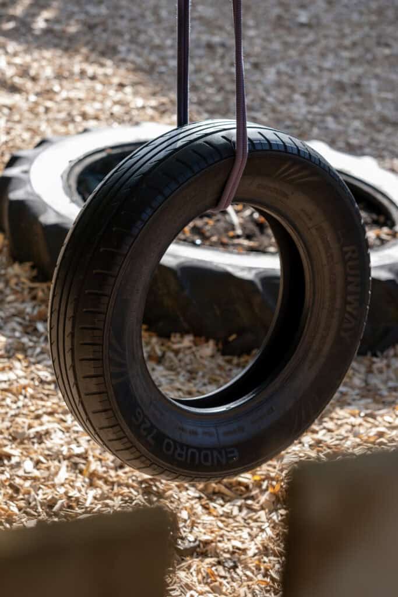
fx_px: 1392
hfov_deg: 16.3
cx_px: 199
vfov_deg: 24.2
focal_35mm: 84
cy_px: 298
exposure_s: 1/250
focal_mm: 56
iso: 125
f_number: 4
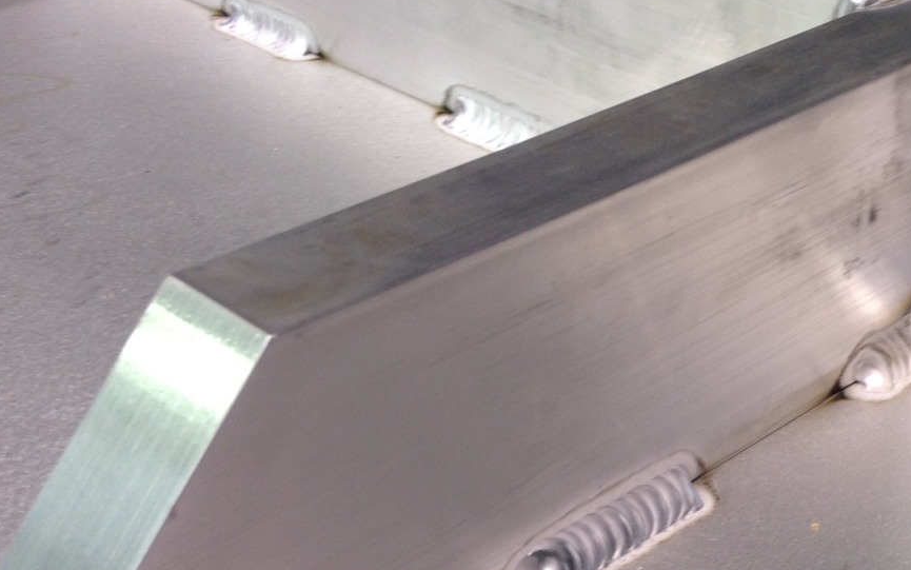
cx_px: 755
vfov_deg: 18.5
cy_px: 448
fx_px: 1738
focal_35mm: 70
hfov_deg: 28.6
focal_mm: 4.28
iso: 80
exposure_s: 1/30
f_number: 2.4
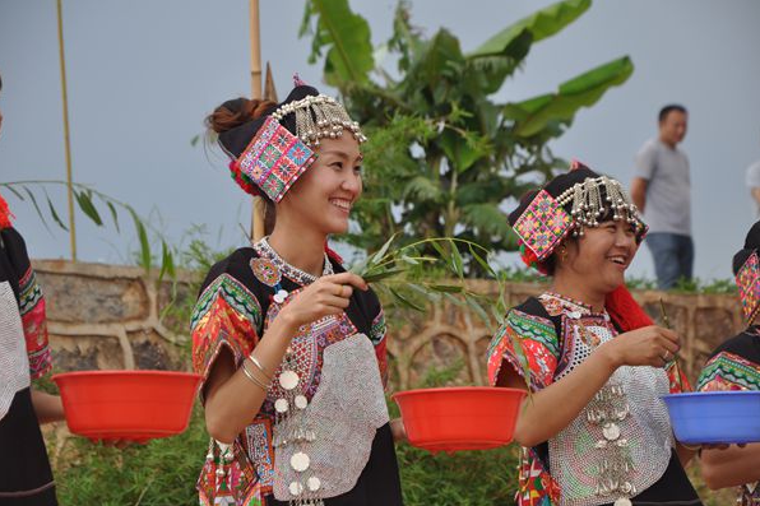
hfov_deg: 13.0
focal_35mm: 159
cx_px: 379
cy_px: 254
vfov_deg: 8.7
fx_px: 3345
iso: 200
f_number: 7.1
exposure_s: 1/200
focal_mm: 105
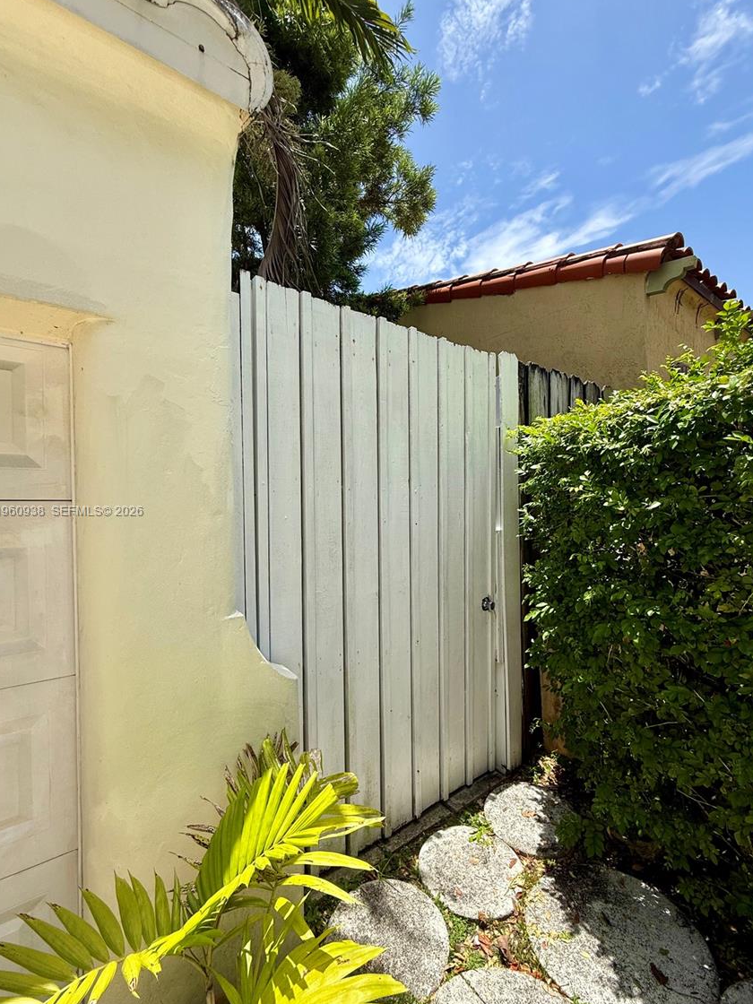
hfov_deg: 81.7
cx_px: 380
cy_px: 512
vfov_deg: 98.2
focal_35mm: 15
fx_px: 435
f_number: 2.2
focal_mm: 2.22
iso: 50
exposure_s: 1/1339
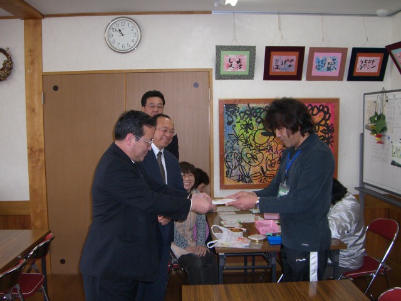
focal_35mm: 38
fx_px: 440
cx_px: 200
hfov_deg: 49.0
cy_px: 150
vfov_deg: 37.7
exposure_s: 1/60
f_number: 2.7
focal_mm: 6.2
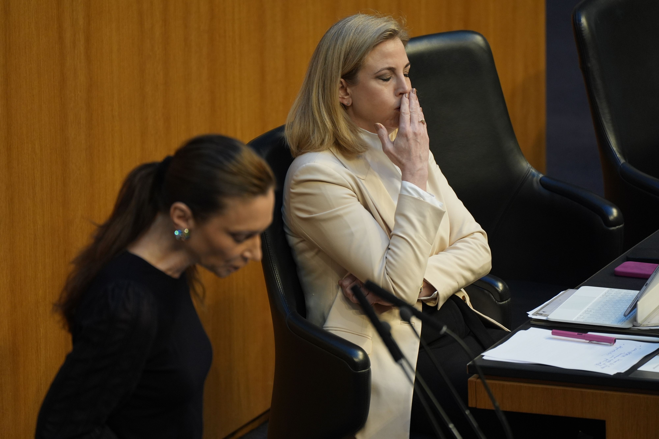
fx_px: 7322
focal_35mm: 400
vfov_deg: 3.4
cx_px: 330
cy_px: 220
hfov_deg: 5.2
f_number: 5.6
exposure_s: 1/250
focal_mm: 400
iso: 1600
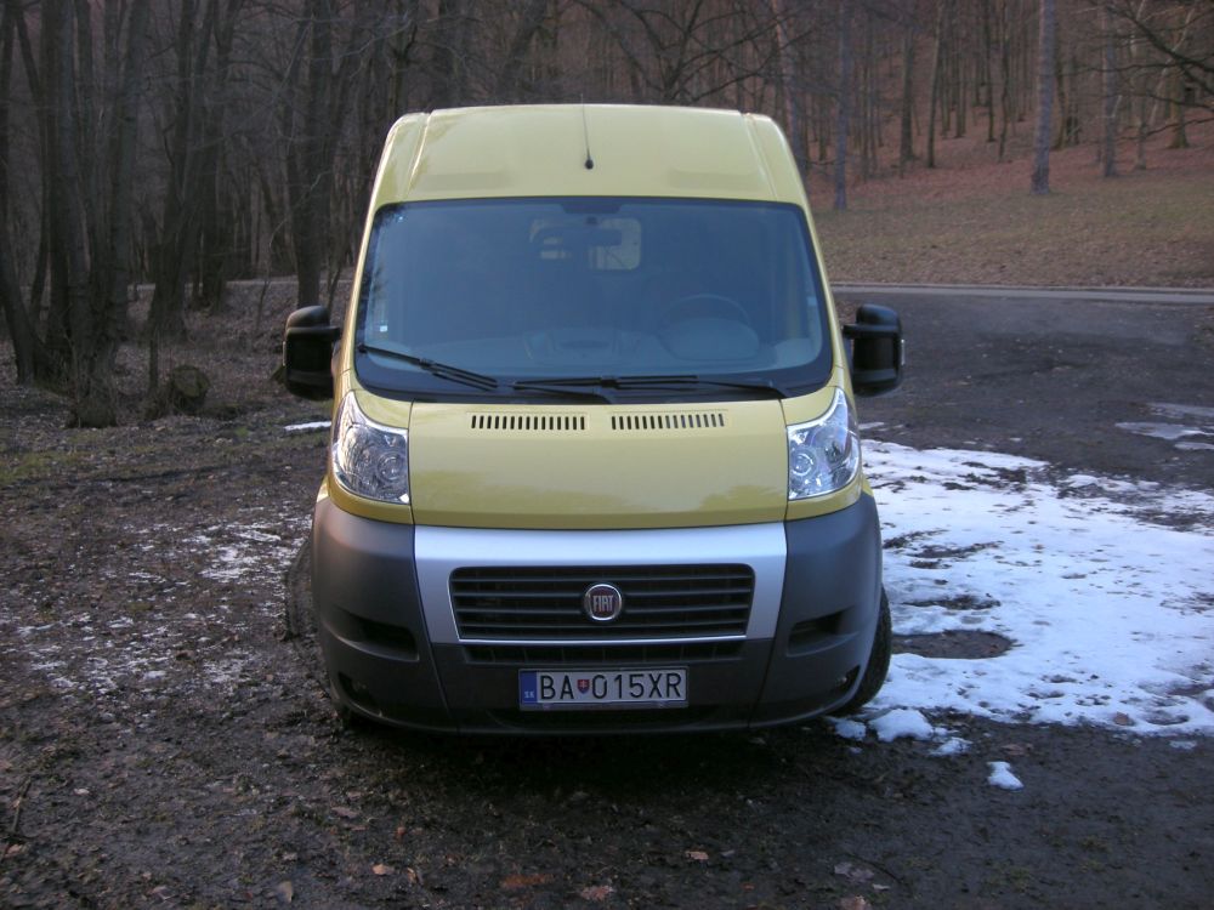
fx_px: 1227
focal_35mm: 35
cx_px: 607
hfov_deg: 52.6
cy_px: 455
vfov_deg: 40.7
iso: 64
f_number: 2.8
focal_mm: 5.7
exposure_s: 1/66.5
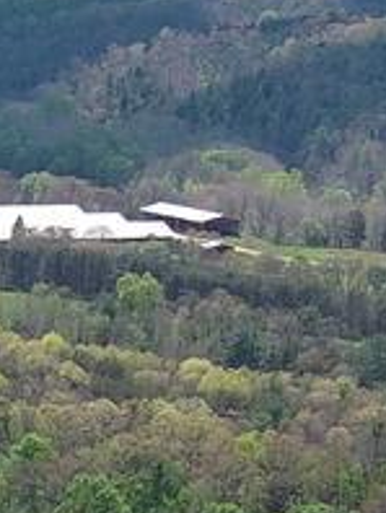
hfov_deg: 5.0
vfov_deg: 6.5
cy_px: 1317
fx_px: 4273
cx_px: -712
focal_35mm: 288
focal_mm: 10.57
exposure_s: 1/835
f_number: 2.8
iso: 100
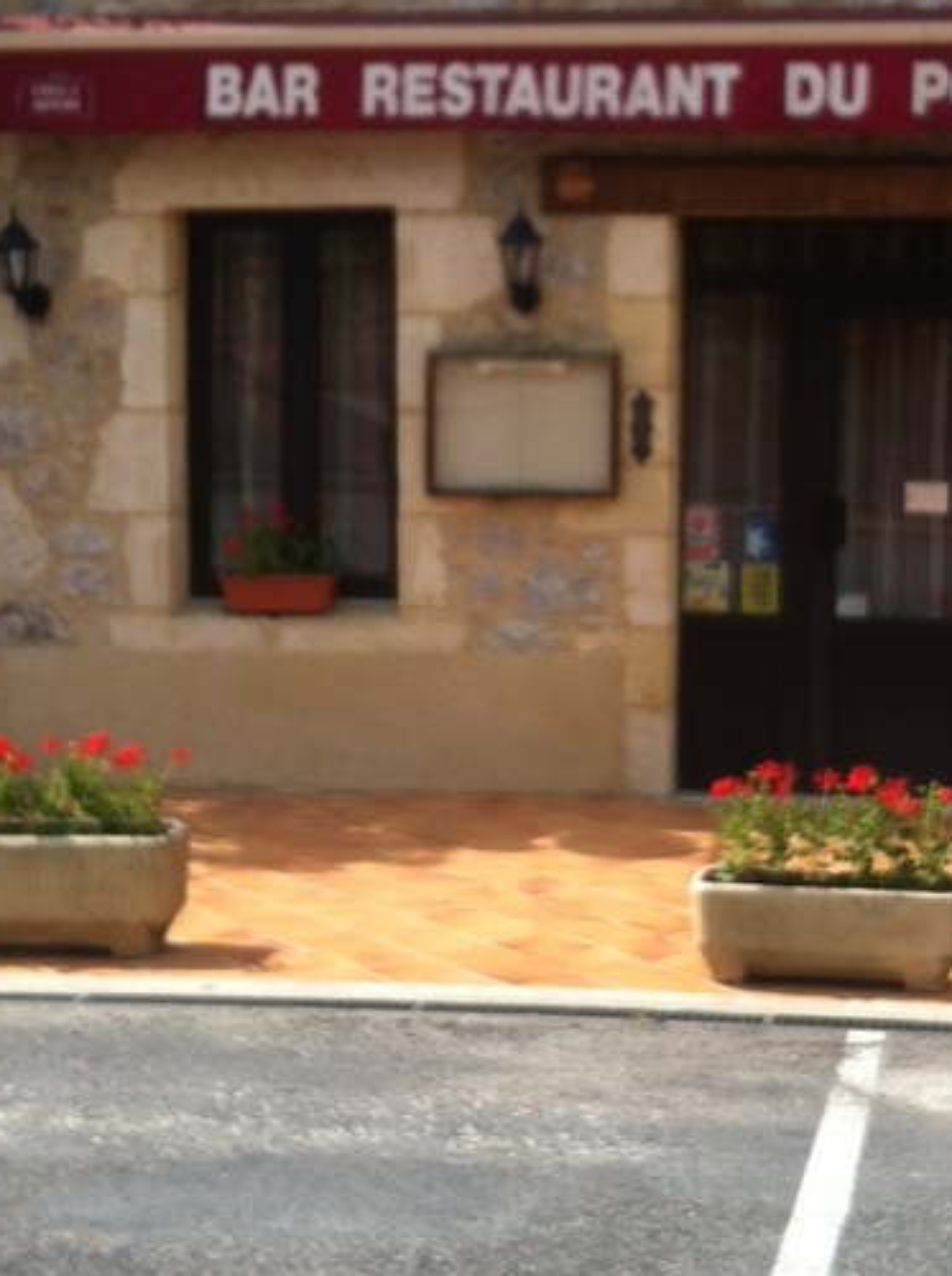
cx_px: 702
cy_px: 501
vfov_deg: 26.0
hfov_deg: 19.4
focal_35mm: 75
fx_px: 2760
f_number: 2.8
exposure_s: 1/1207
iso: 80
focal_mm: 3.85
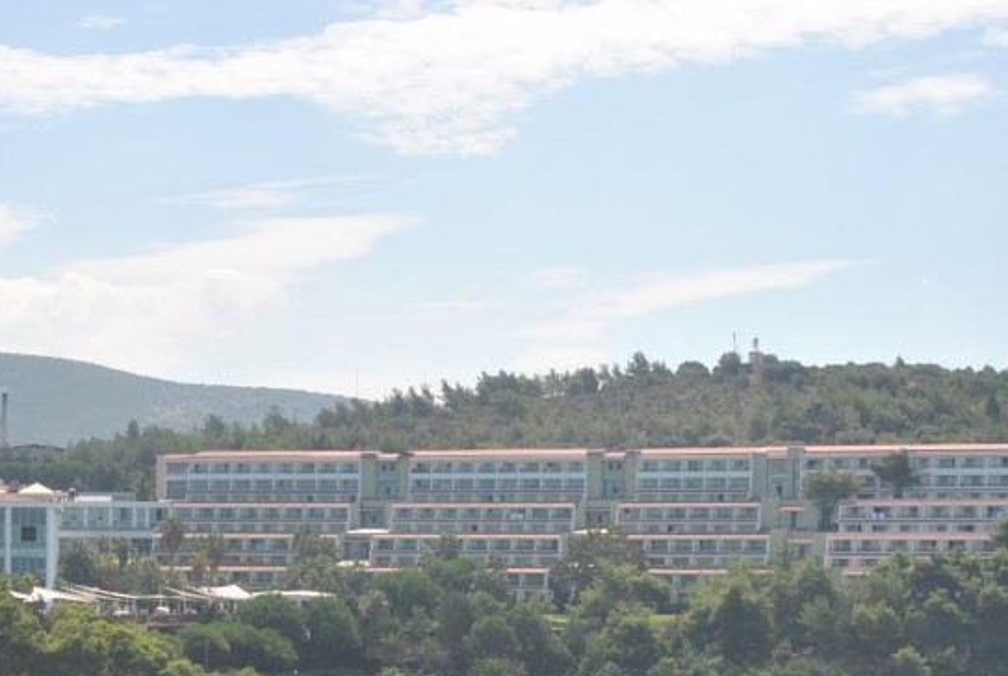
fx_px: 2131
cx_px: 324
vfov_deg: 17.7
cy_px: 639
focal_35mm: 76
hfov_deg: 26.4
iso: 100
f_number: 9
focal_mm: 24
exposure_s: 1/200
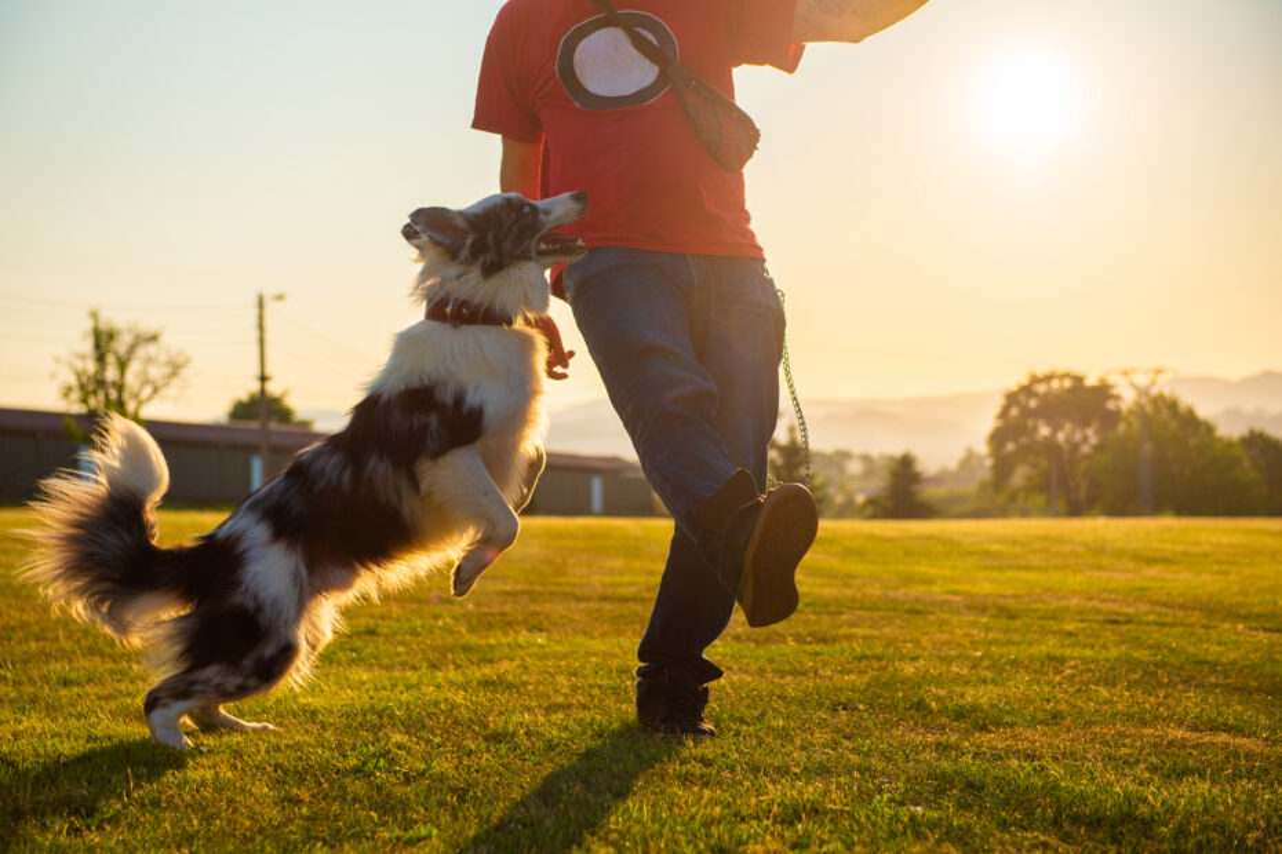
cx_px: 641
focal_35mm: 60
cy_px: 427
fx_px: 2136
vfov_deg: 22.6
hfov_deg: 33.4
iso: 100
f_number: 3.5
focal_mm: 60
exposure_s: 1/4000
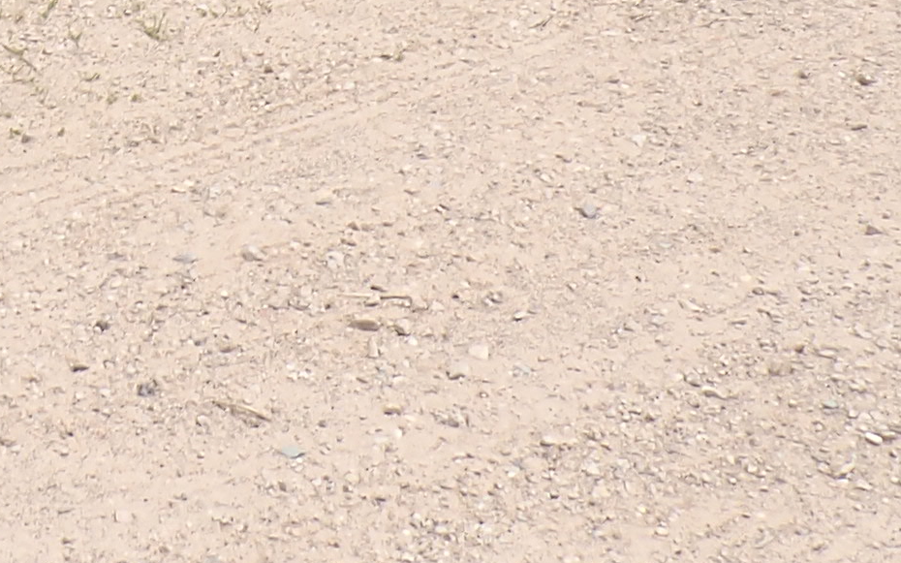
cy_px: -885
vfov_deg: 9.8
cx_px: -338
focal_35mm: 114
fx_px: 2799
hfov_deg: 17.0
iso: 100
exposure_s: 1/160
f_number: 8
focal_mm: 4.5
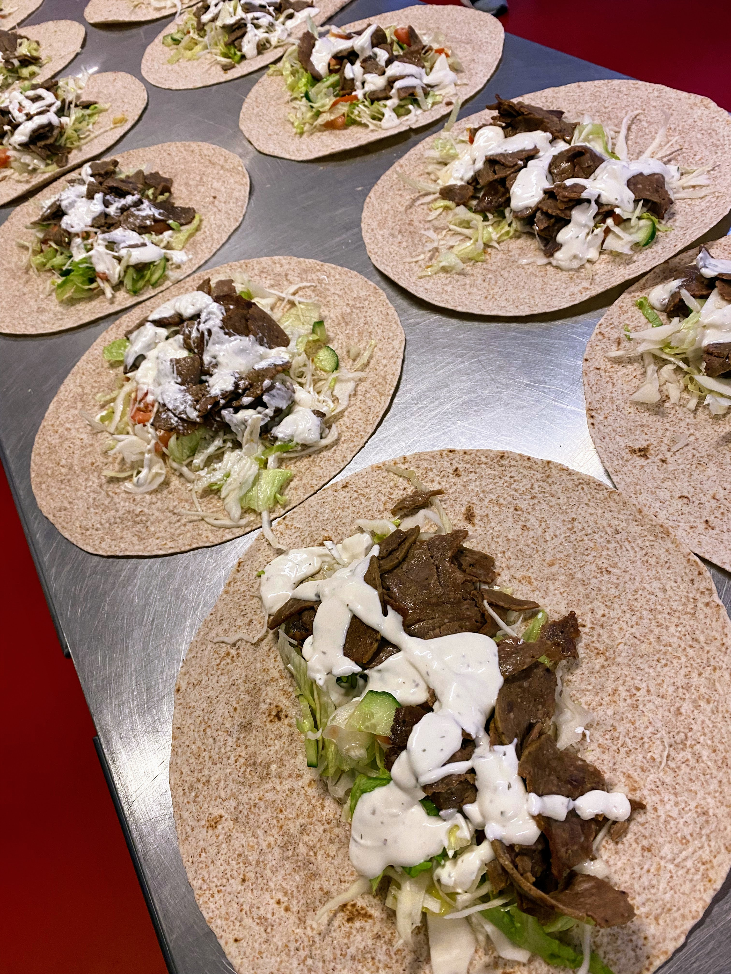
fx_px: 732
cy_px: 487
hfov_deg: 53.1
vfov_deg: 67.3
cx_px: 366
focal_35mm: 26
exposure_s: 1/50
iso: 160
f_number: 1.8
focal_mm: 4.25
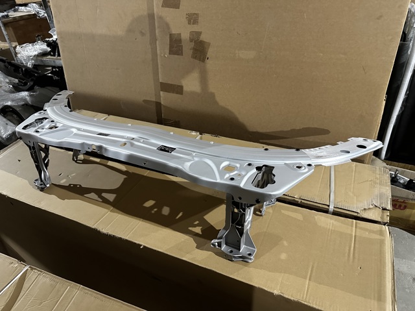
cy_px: 156
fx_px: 288
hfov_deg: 71.6
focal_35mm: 24
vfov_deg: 56.8
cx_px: 208
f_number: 1.78
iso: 800
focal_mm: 6.86
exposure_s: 1/50
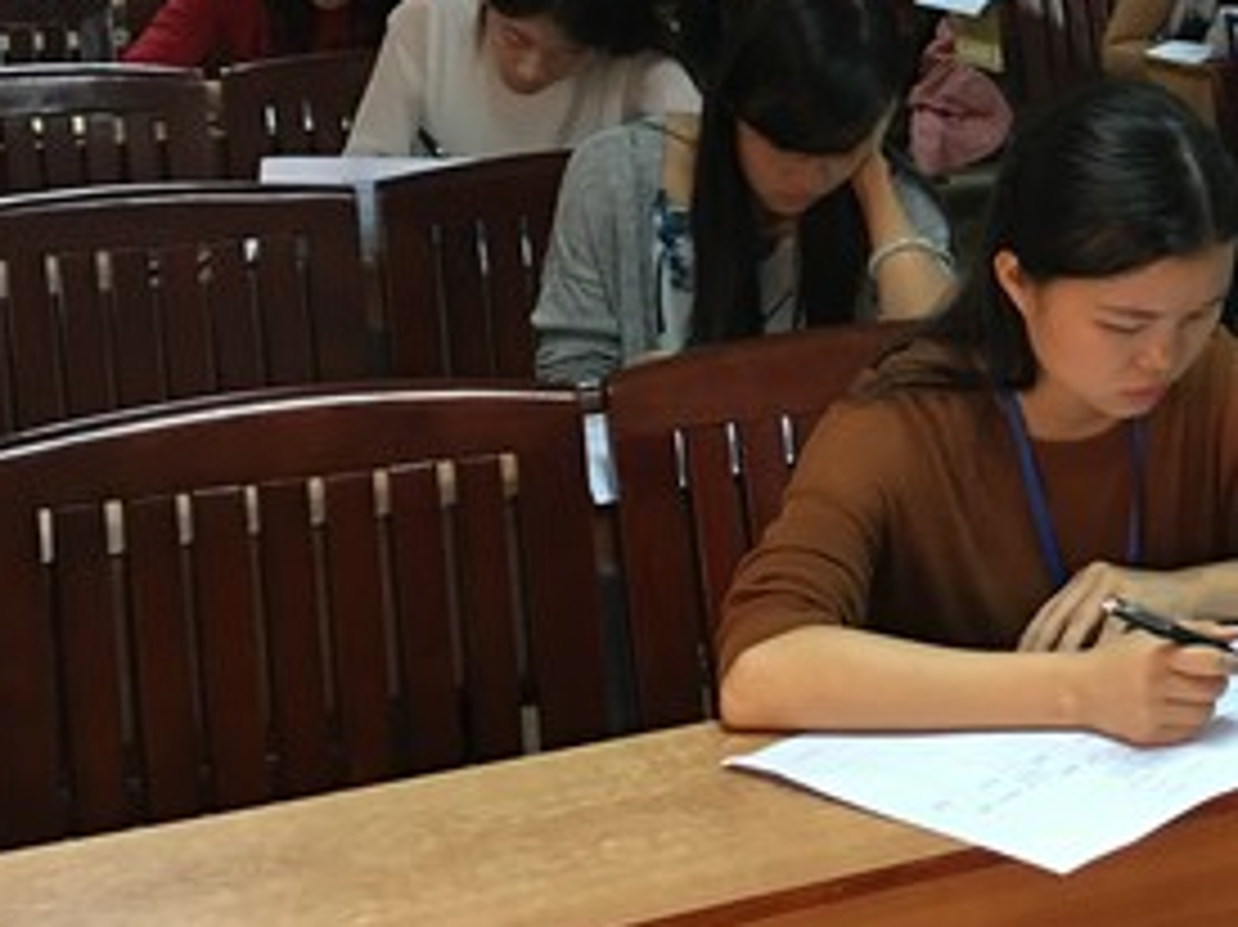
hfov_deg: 23.8
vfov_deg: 19.0
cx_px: 1418
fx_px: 2717
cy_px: 72
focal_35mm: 76
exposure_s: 1/17
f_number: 2.2
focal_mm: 4.15
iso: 80
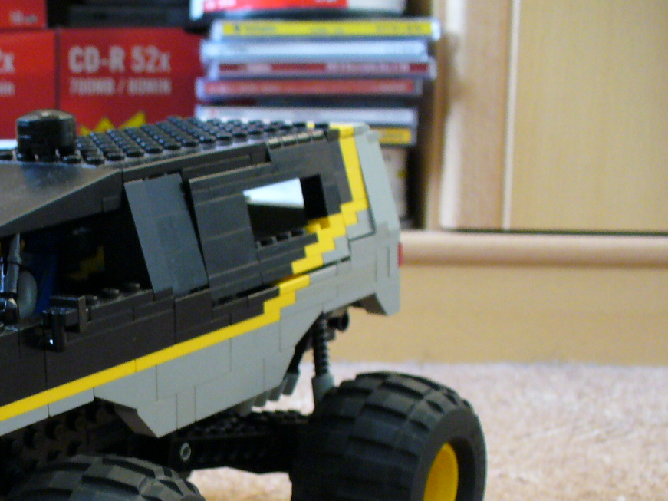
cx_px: 87
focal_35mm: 68
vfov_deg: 21.2
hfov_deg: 27.7
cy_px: 440
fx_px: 1312
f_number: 2.8
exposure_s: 1/25
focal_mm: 6.1
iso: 200
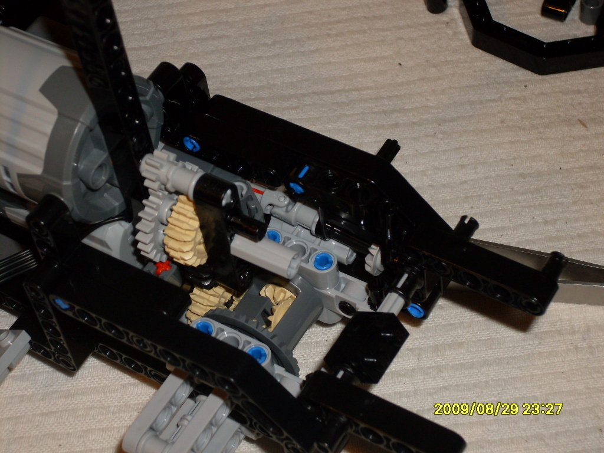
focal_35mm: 92
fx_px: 1605
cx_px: 302
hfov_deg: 21.3
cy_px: 226
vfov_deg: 16.1
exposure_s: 1/60
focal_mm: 15.3
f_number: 4.4
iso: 100
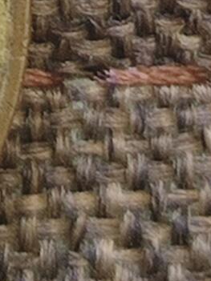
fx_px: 3253
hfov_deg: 3.7
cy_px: -38
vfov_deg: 4.9
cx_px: -319
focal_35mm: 400
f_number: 1.6
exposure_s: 1/100
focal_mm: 5.84
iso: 125
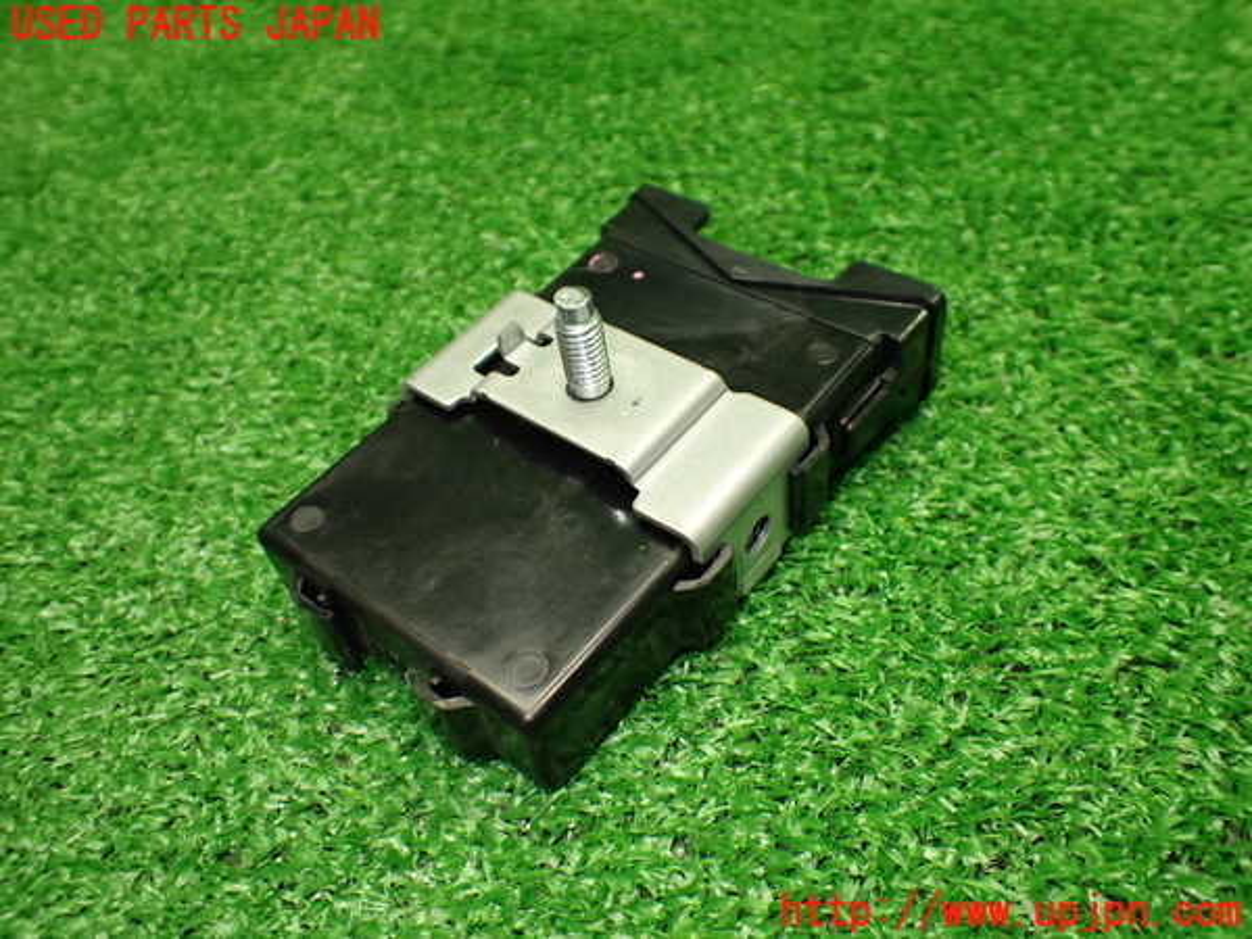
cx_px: 626
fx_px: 1085
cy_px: 470
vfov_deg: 46.8
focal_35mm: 30
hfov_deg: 60.0
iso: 400
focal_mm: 5.4
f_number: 2.3
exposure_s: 1/125
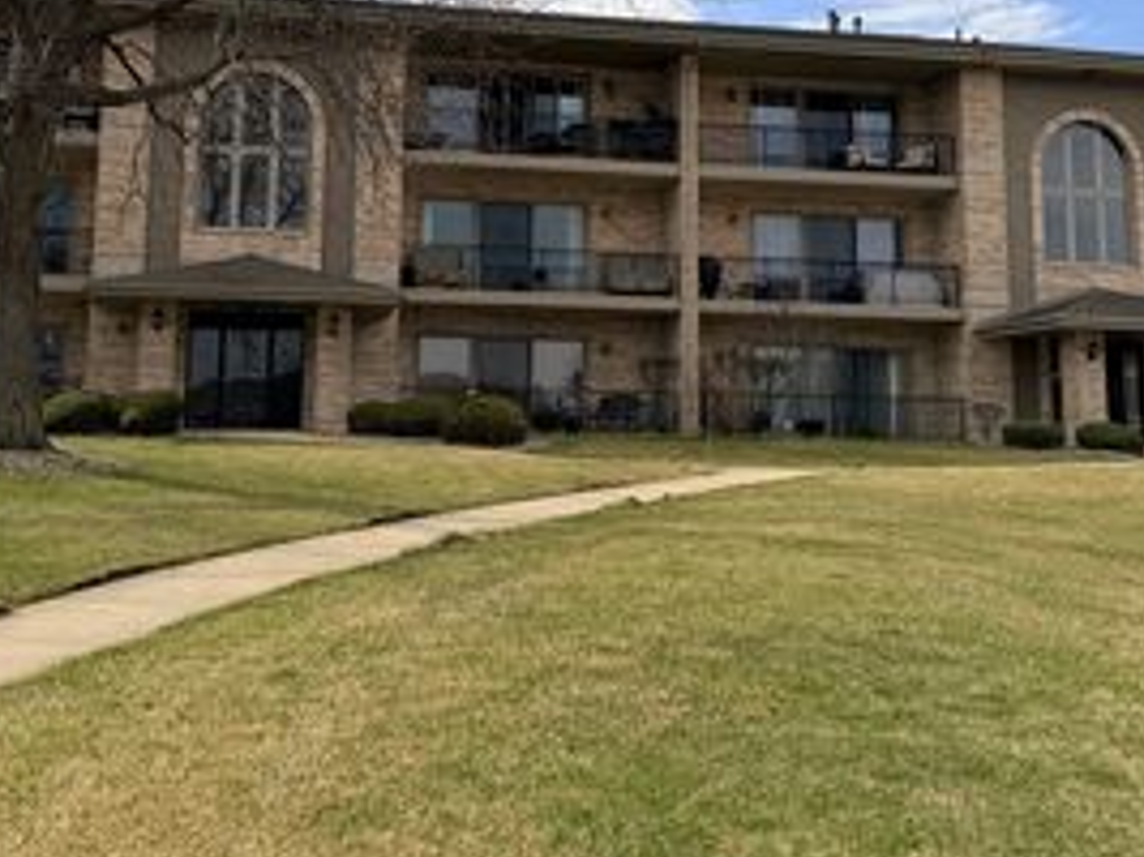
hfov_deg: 42.1
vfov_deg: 31.6
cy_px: 221
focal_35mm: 45
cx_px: 536
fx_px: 1487
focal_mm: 6.76
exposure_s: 1/4673
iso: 80
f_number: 1.78
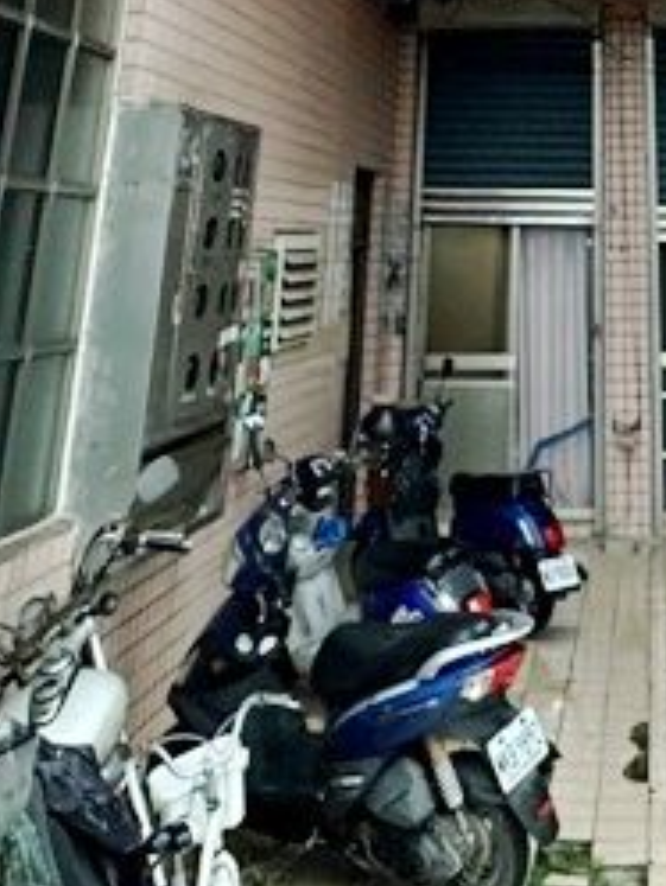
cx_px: 605
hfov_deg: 26.1
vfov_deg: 27.0
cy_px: -388
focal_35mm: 54
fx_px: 1384
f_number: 2.2
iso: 200
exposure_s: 1/99
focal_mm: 2.22
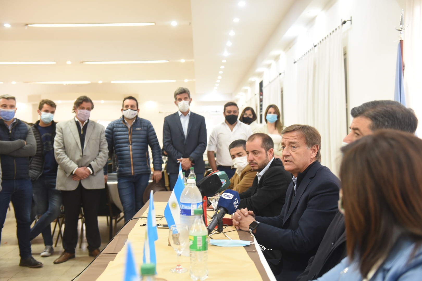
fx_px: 469
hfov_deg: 48.5
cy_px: 140
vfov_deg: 33.4
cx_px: 211
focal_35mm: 40
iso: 2000
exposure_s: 1/60
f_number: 3.5
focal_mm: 40
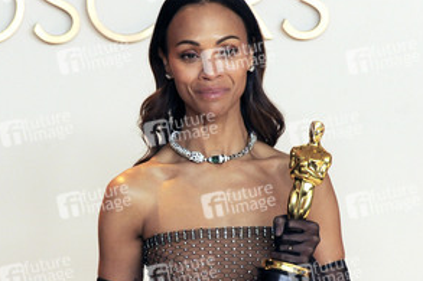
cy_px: 166
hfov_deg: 7.3
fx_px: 3335
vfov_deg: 4.8
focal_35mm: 284
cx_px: 199
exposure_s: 1/200
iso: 2000
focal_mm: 185
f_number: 5.6
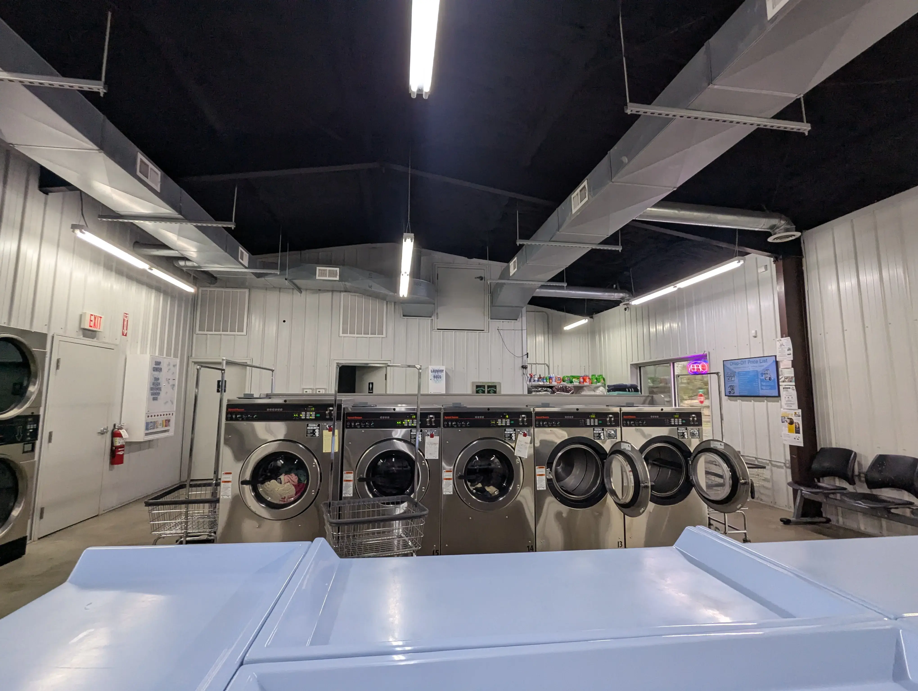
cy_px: 346
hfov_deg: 94.4
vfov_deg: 78.2
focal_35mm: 16
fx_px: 425
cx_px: 459
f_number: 2.2
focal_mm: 2.35
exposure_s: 1/126
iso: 175
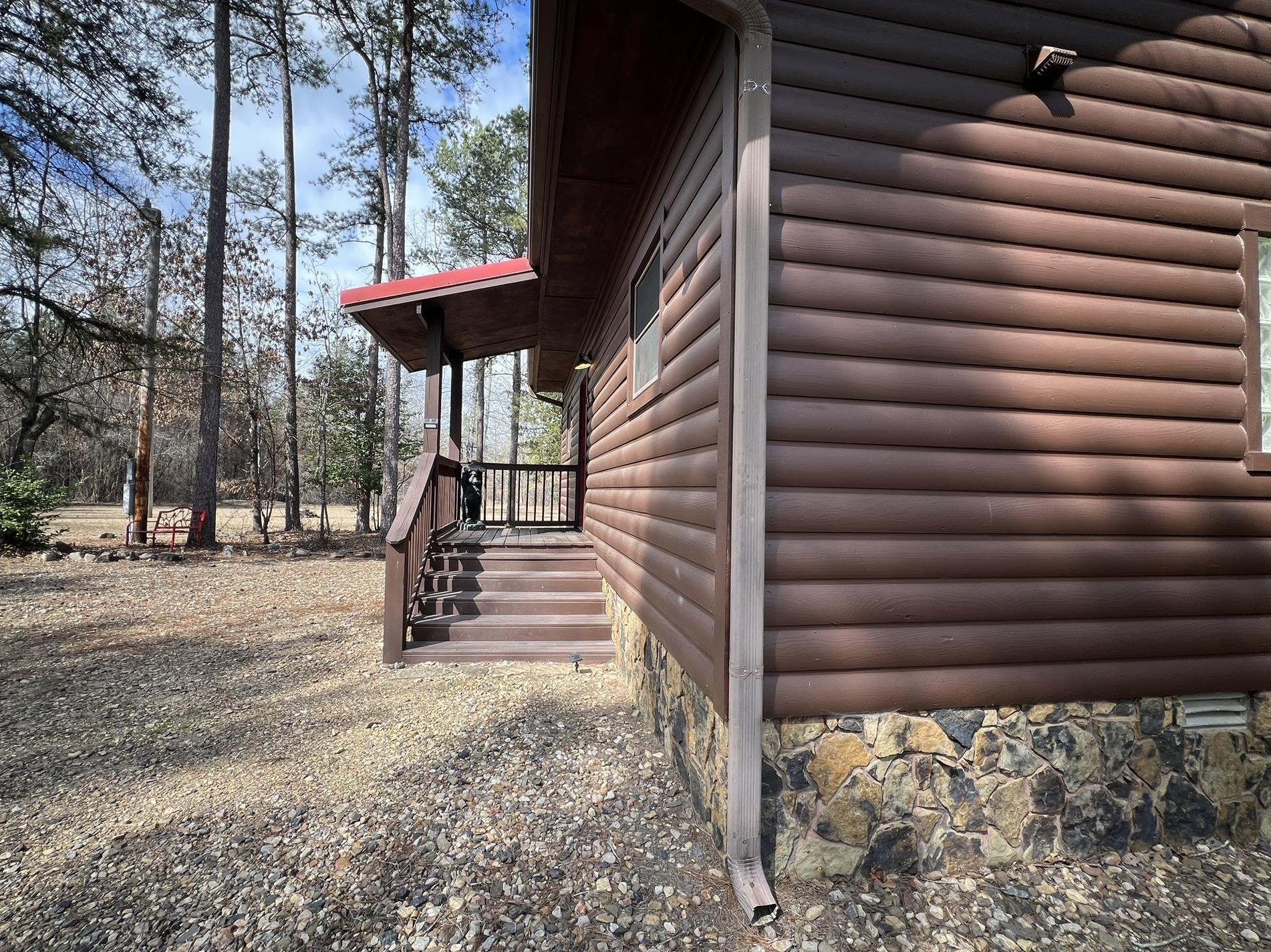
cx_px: 625
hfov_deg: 102.1
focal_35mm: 14
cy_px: 477
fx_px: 514
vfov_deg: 85.7
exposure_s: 1/351
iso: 32
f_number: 1.8
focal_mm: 1.57
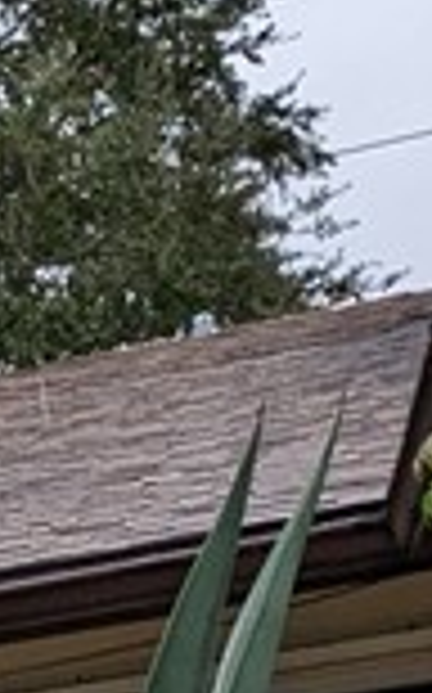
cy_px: 1647
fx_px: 3586
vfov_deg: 9.8
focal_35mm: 190
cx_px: -990
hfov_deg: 6.2
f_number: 1.73
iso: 59
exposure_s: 1/383
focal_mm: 4.38
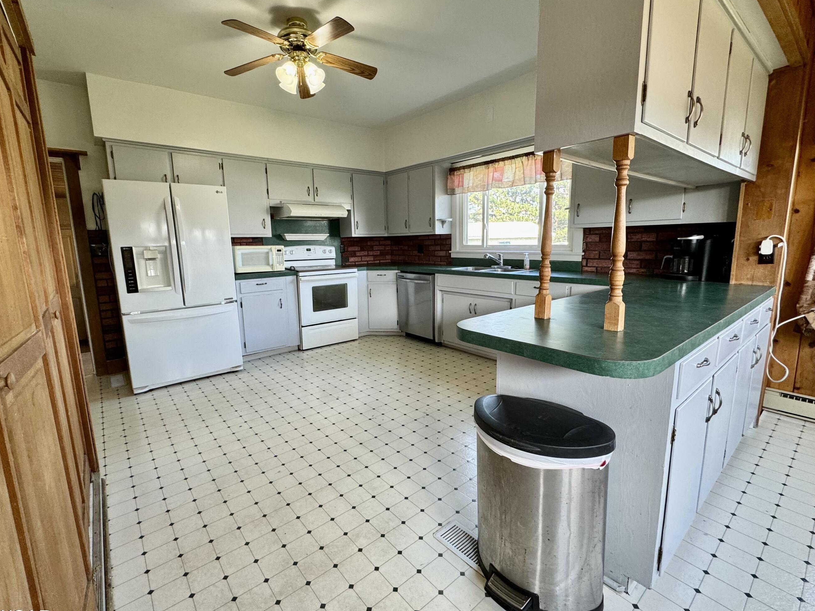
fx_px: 377
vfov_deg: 78.1
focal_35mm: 16
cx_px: 394
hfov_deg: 94.5
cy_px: 301
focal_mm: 2.22
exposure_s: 1/120
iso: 160
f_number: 2.2
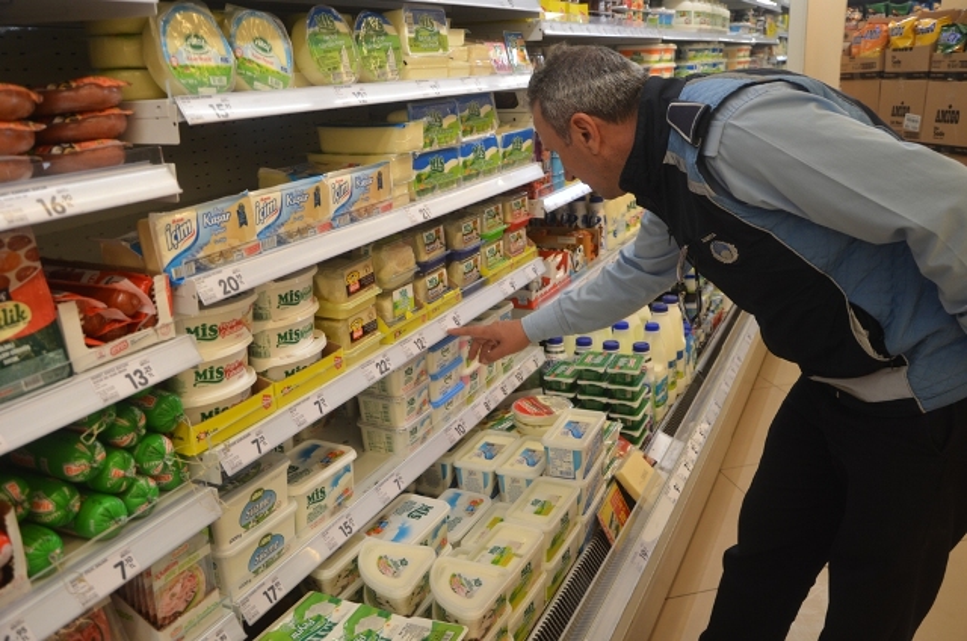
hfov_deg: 59.6
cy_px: 320
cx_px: 484
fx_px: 844
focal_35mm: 32
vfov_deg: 41.5
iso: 400
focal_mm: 21
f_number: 5
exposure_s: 1/100
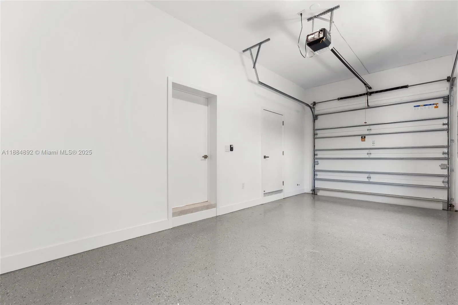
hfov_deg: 96.7
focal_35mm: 16
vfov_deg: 73.7
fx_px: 204
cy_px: 152
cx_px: 229
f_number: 14
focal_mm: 16
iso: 250
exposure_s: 1/2
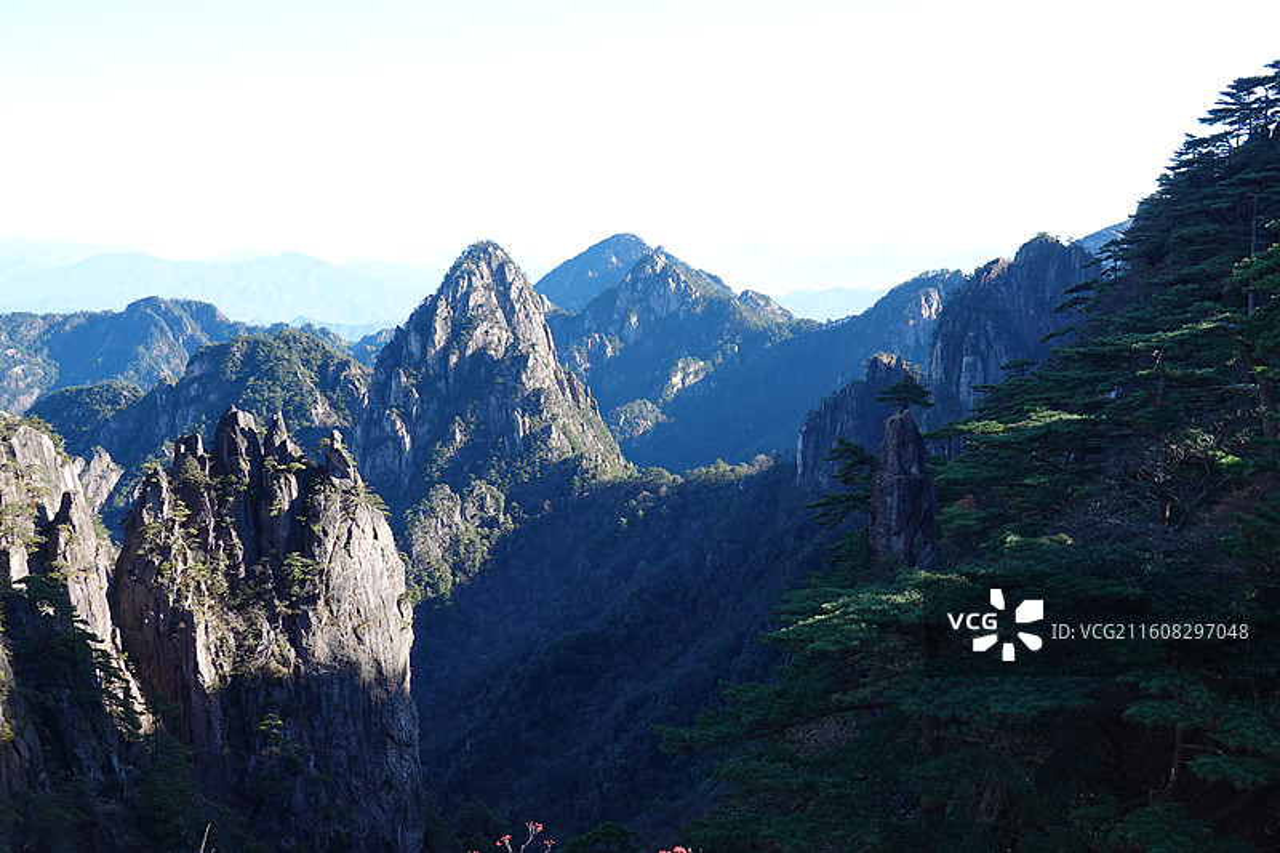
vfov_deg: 35.0
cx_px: 640
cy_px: 426
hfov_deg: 50.7
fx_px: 1351
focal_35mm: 38
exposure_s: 1/200
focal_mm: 14.12
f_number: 4
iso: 125
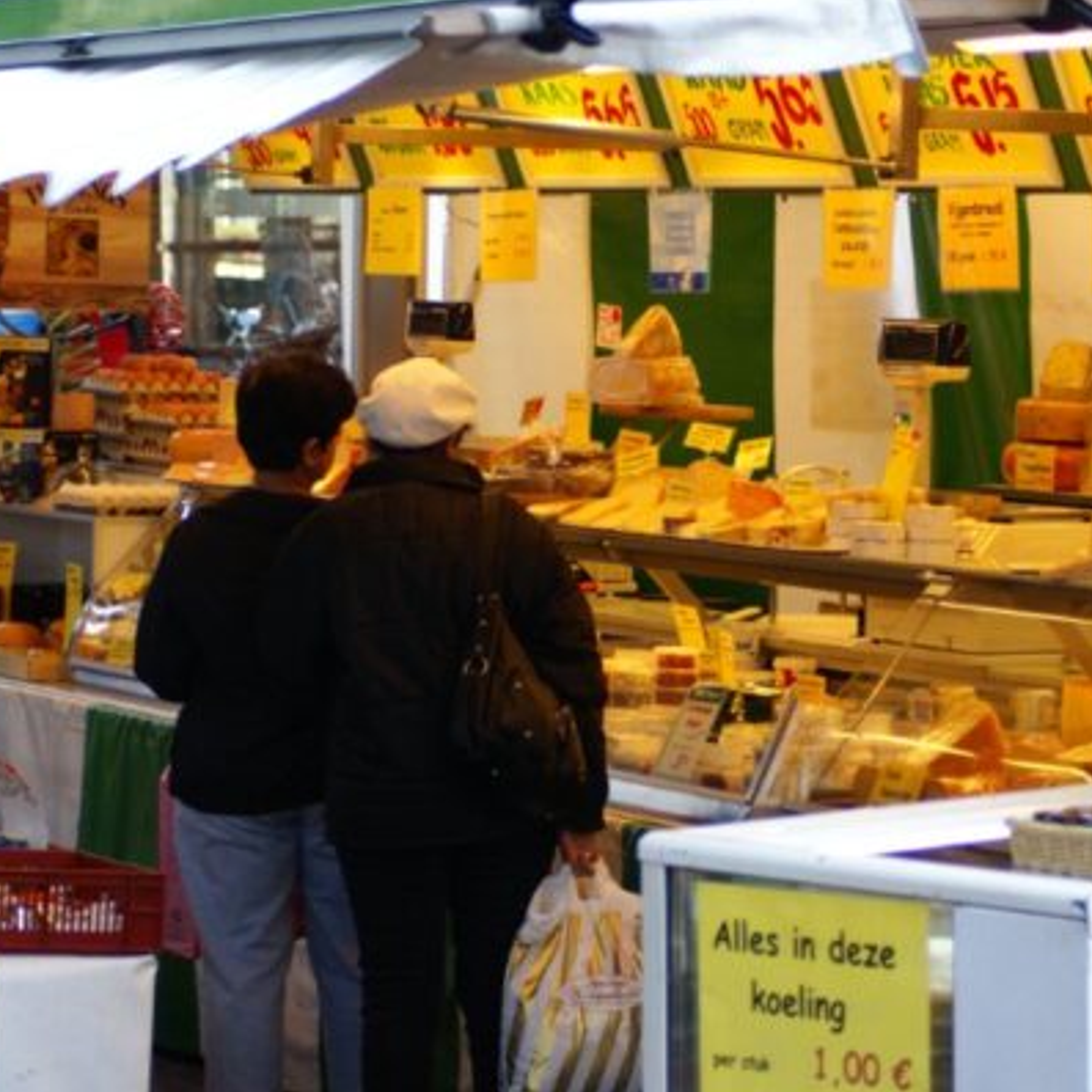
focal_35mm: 135
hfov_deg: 12.9
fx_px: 4818
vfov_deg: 12.9
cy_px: 546
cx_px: 523
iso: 200
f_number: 4
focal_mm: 70
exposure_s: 1/125
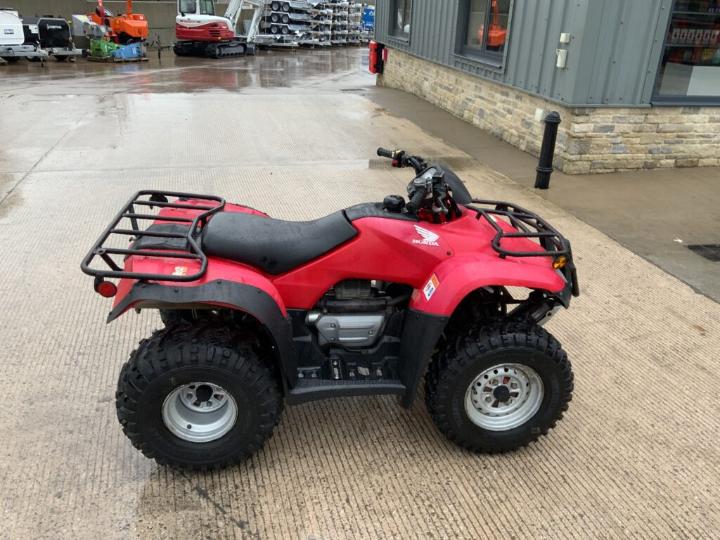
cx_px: 360
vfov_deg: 48.2
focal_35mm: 29
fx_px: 603
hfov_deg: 61.7
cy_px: 270
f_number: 1.8
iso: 32
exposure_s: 1/122
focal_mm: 3
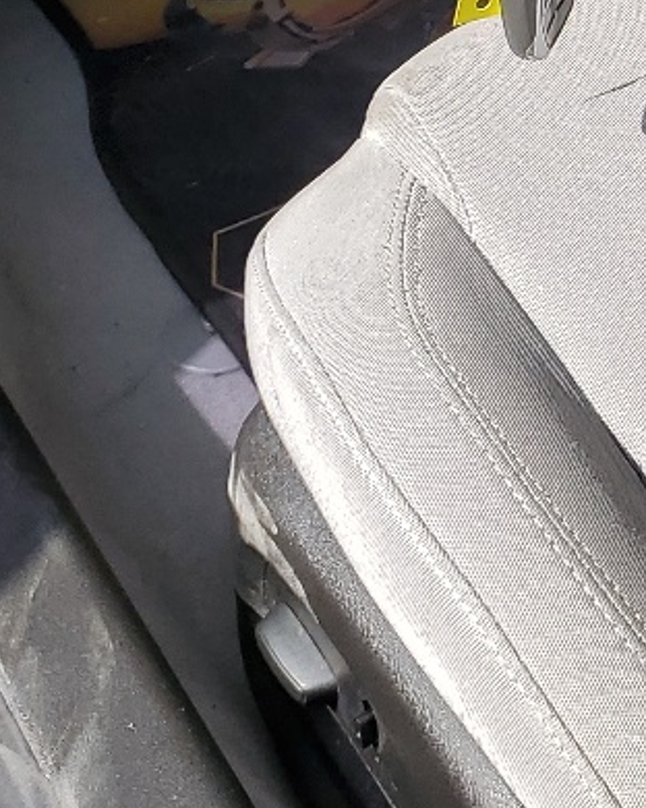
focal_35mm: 104
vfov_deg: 17.0
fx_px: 2485
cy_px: -325
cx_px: 1015
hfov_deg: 13.8
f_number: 1.5
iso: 50
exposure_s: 1/1429
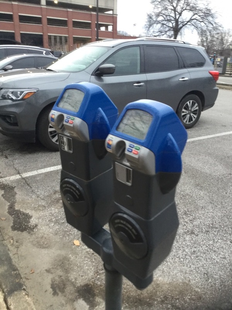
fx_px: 277
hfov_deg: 45.4
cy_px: 155
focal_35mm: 31
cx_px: 116
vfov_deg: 58.4
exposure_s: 1/30
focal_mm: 3.3
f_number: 2.4
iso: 64
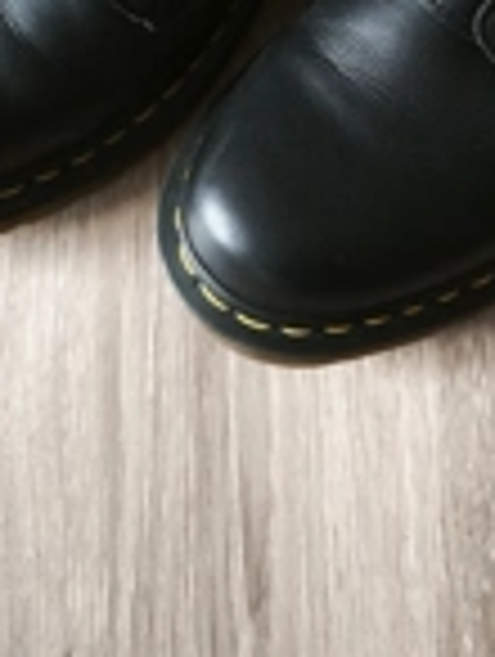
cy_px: 36
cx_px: 418
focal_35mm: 63
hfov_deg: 22.9
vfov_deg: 29.1
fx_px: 1198
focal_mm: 5.35
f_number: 1.7
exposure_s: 1/25
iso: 1600
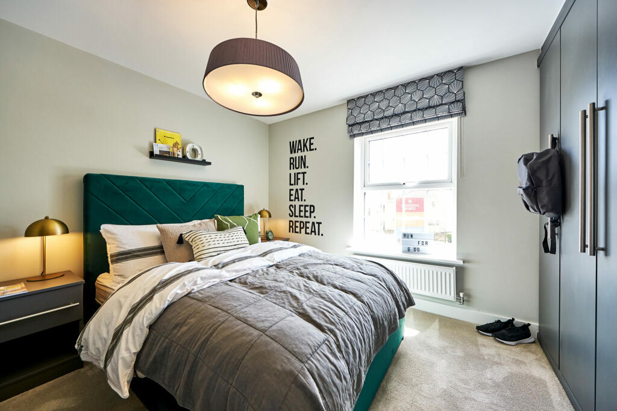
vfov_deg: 90.0
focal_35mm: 12
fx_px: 206
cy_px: 206
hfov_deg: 112.6
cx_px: 308
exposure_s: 1/20
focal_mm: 8
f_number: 8
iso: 320
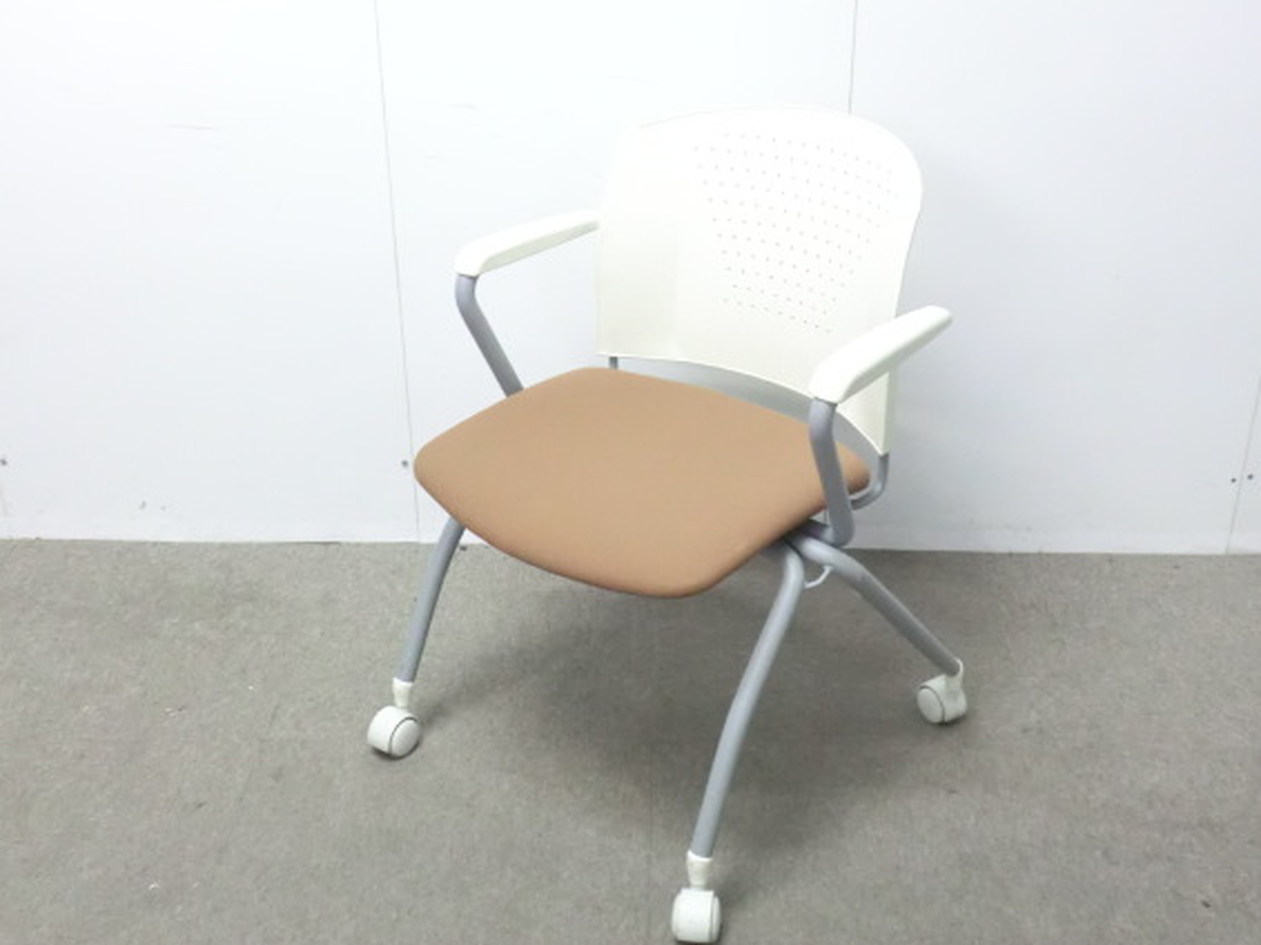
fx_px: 1566
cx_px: 677
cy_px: 423
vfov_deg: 33.5
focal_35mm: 43
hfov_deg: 43.8
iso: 800
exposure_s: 1/30
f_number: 3.9
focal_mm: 6.9
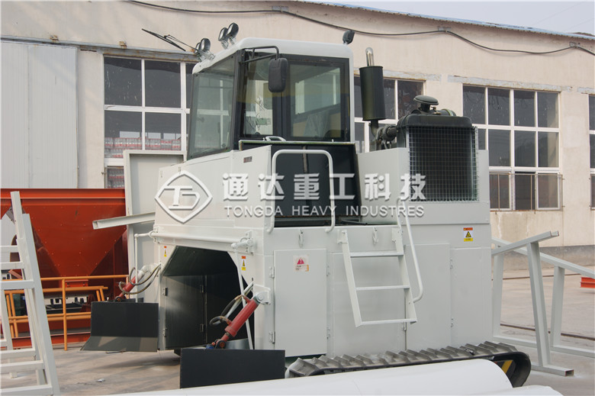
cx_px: 298
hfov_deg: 43.6
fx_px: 743
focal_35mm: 45
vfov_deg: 29.8
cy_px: 198
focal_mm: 30
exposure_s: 1/80
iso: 100
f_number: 11
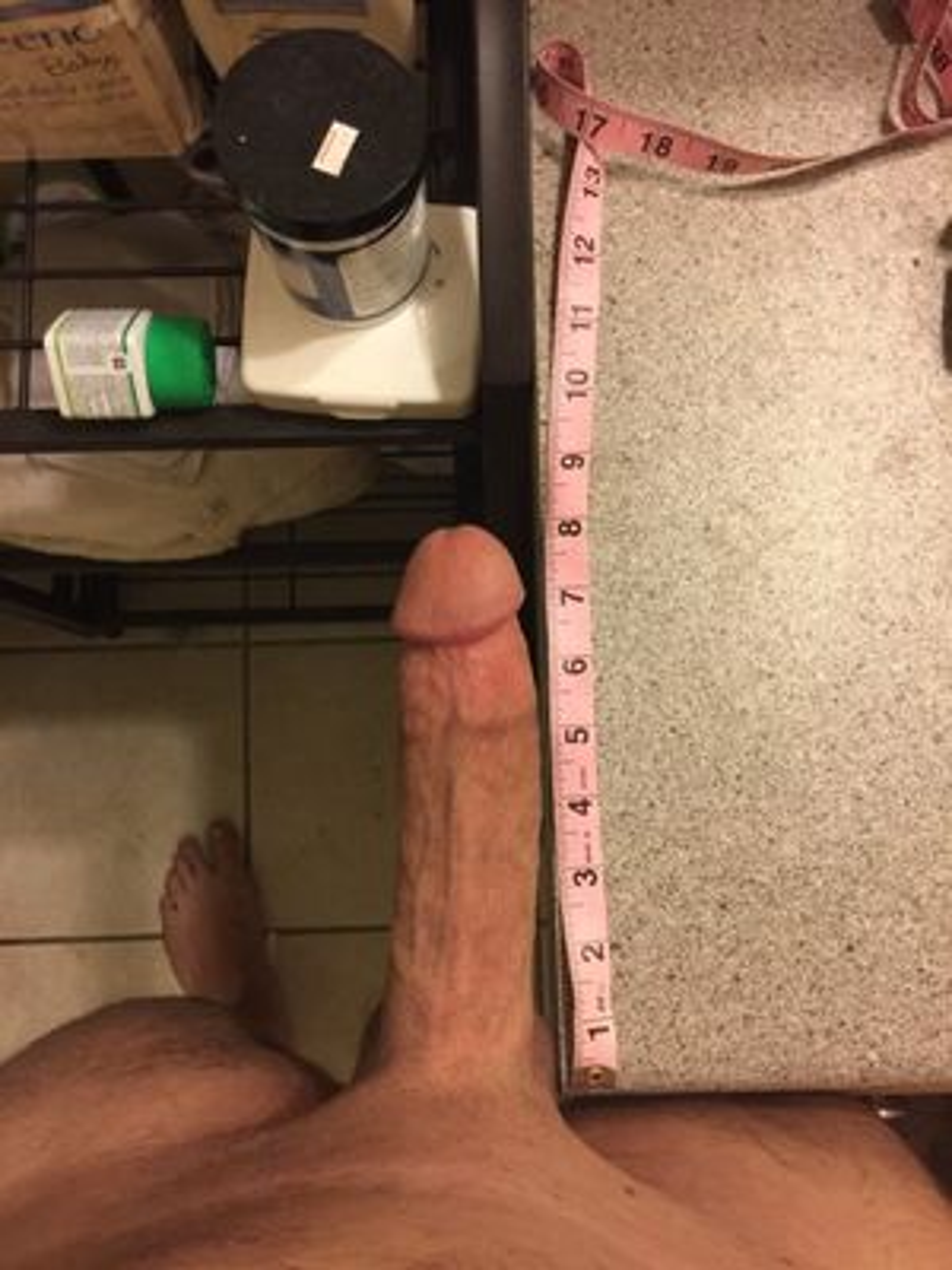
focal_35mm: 29
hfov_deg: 48.2
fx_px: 1063
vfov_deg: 61.7
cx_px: 476
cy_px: 635
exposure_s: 1/15
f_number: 2.2
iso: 80
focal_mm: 4.15
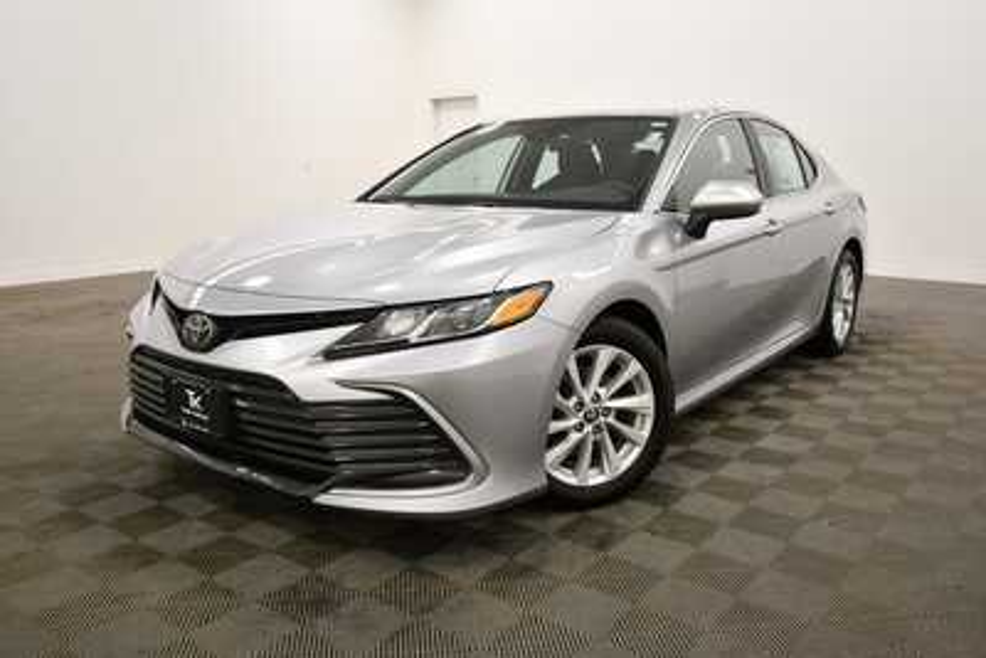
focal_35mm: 30
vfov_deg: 43.6
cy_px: 329
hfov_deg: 61.9
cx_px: 493
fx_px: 822
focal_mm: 20
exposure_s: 1/160
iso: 800
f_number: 5.6
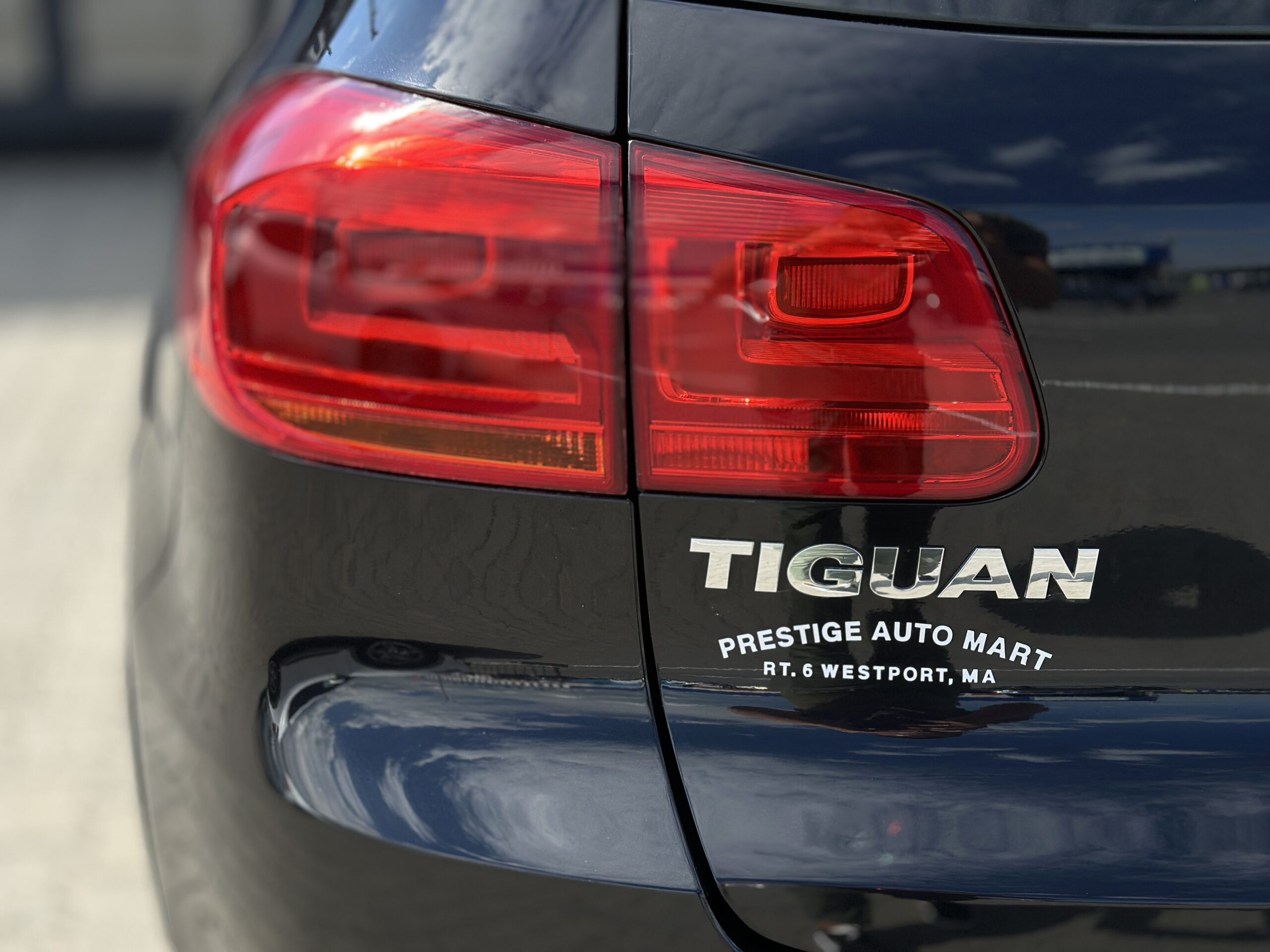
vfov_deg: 30.3
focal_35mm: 48
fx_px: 1761
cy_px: 476
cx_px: 635
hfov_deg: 39.7
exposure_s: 1/2532
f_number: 1.78
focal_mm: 6.86
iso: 100
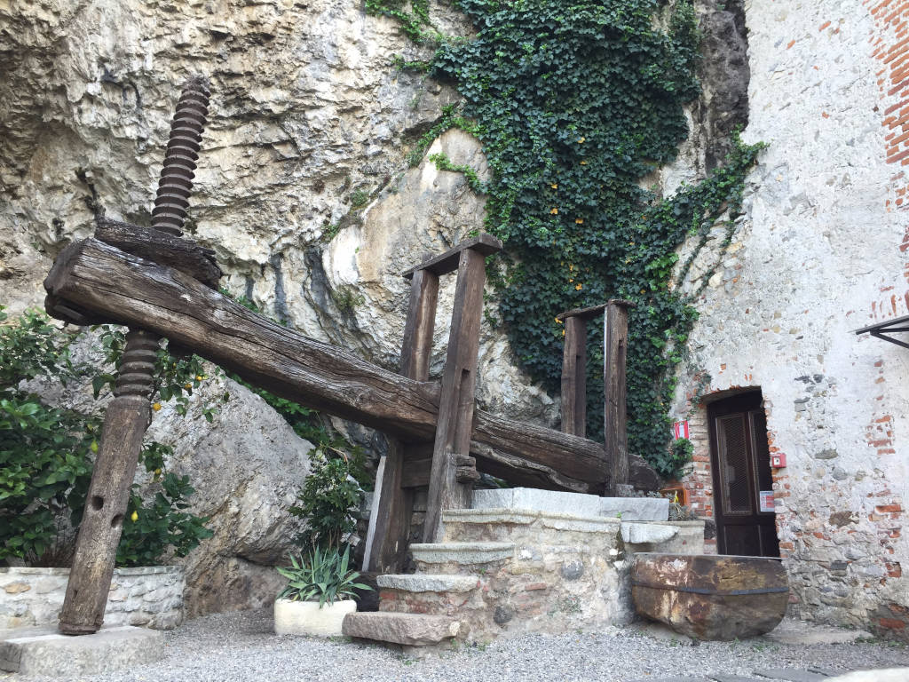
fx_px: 762
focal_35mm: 29
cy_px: 341
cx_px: 454
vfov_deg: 48.2
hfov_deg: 61.7
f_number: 2.2
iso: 40
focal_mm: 4.15
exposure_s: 1/60
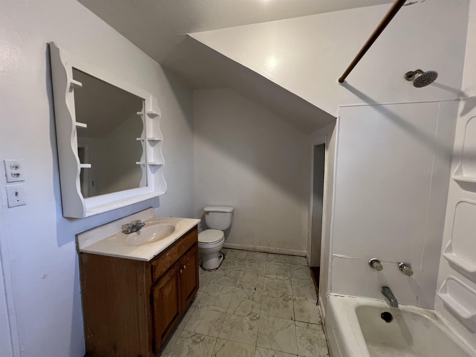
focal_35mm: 13
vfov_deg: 89.9
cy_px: 178
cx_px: 238
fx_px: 179
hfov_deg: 106.2
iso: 200
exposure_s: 1/60
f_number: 1.8
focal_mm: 1.57
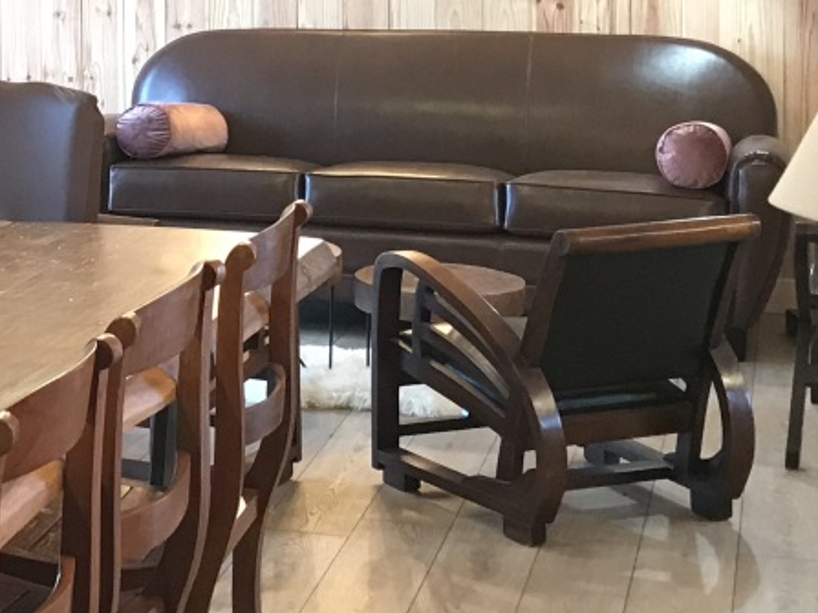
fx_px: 2221
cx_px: -24
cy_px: -16
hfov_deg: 20.1
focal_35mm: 94
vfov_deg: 15.4
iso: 50
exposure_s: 1/17
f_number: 1.8
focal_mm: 3.99
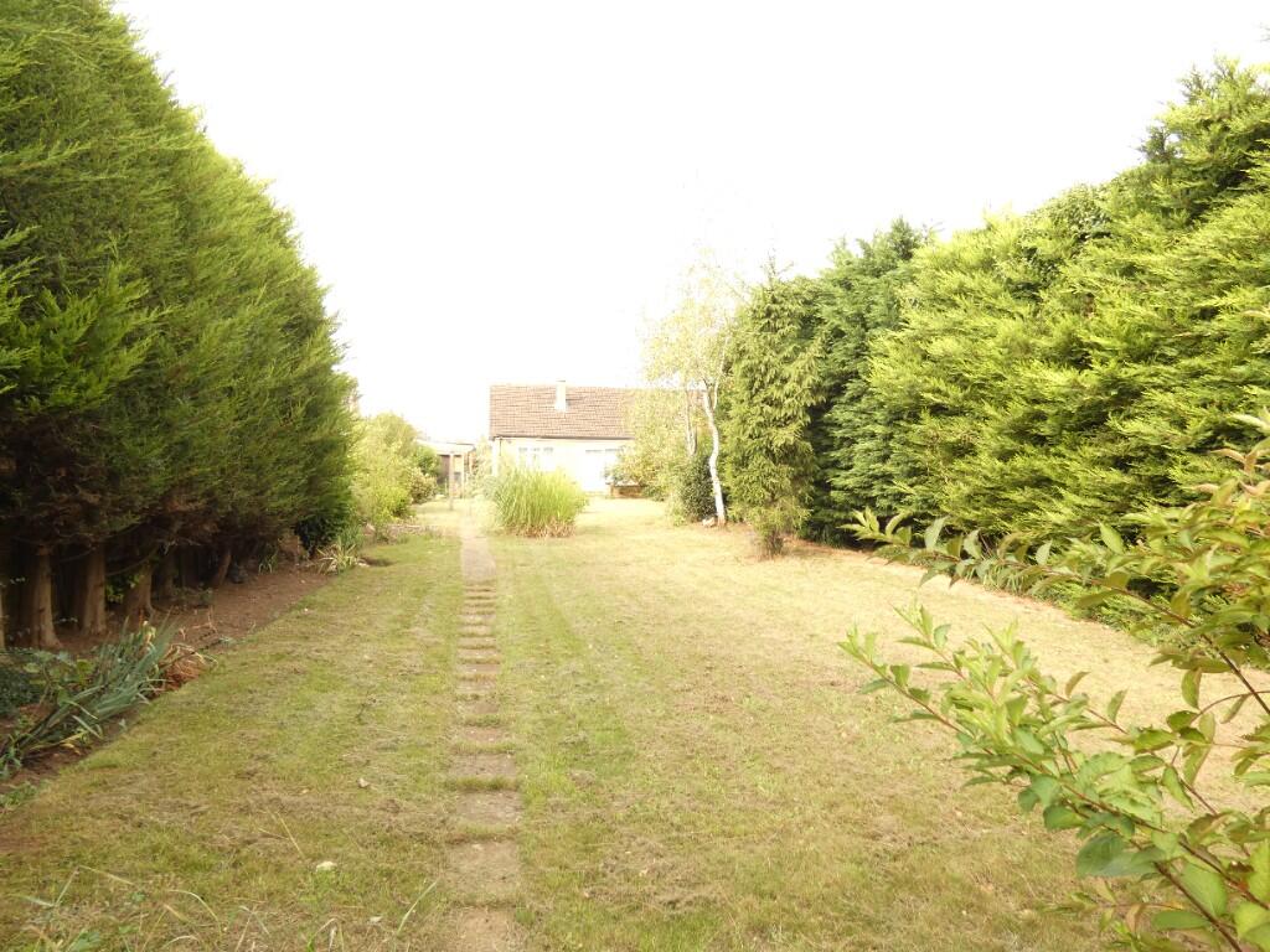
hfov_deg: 81.7
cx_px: 635
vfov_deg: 66.0
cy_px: 476
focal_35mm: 20
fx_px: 734
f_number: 2.8
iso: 80
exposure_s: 1/160
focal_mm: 3.6
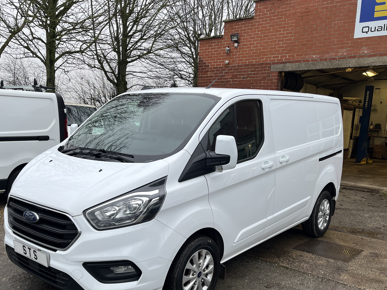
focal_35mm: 35
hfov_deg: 52.6
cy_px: 190
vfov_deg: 40.3
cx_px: 177
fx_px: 391
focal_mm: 5.1
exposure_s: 1/121
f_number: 1.6
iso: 50
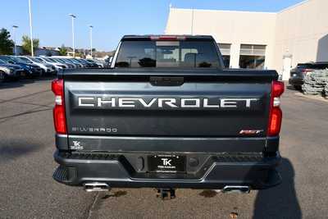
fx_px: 273
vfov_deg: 43.6
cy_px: 110
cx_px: 164
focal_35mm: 30
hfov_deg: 61.9
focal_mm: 20
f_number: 8
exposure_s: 1/250
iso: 140
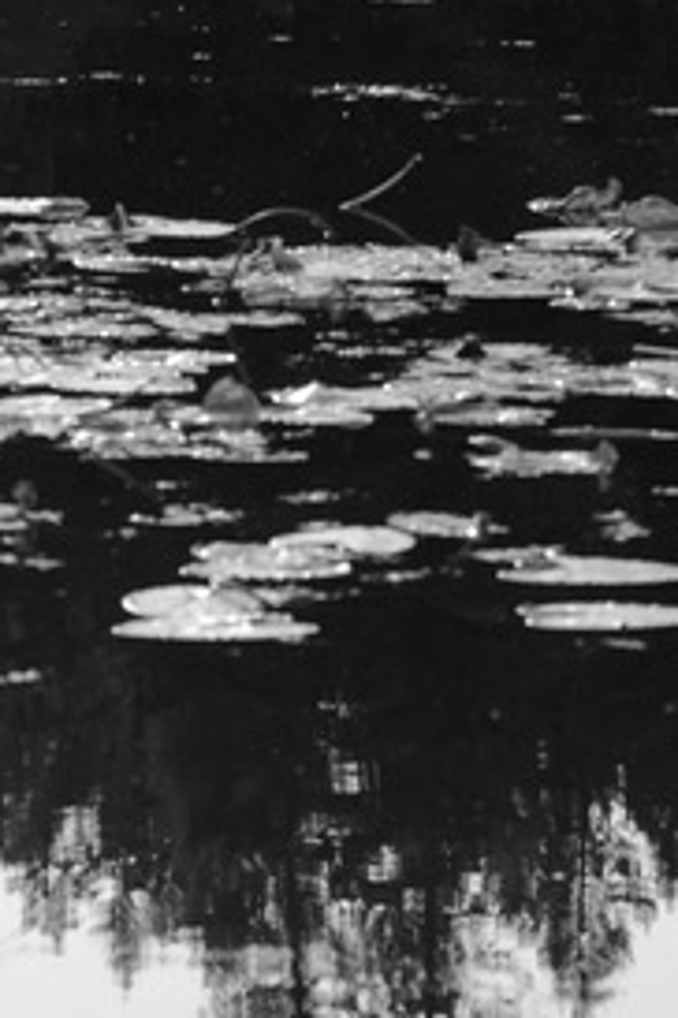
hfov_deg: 4.8
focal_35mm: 288
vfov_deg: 7.2
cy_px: 682
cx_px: 488
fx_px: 8135
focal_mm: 82
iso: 200
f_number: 5.6
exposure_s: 1/800
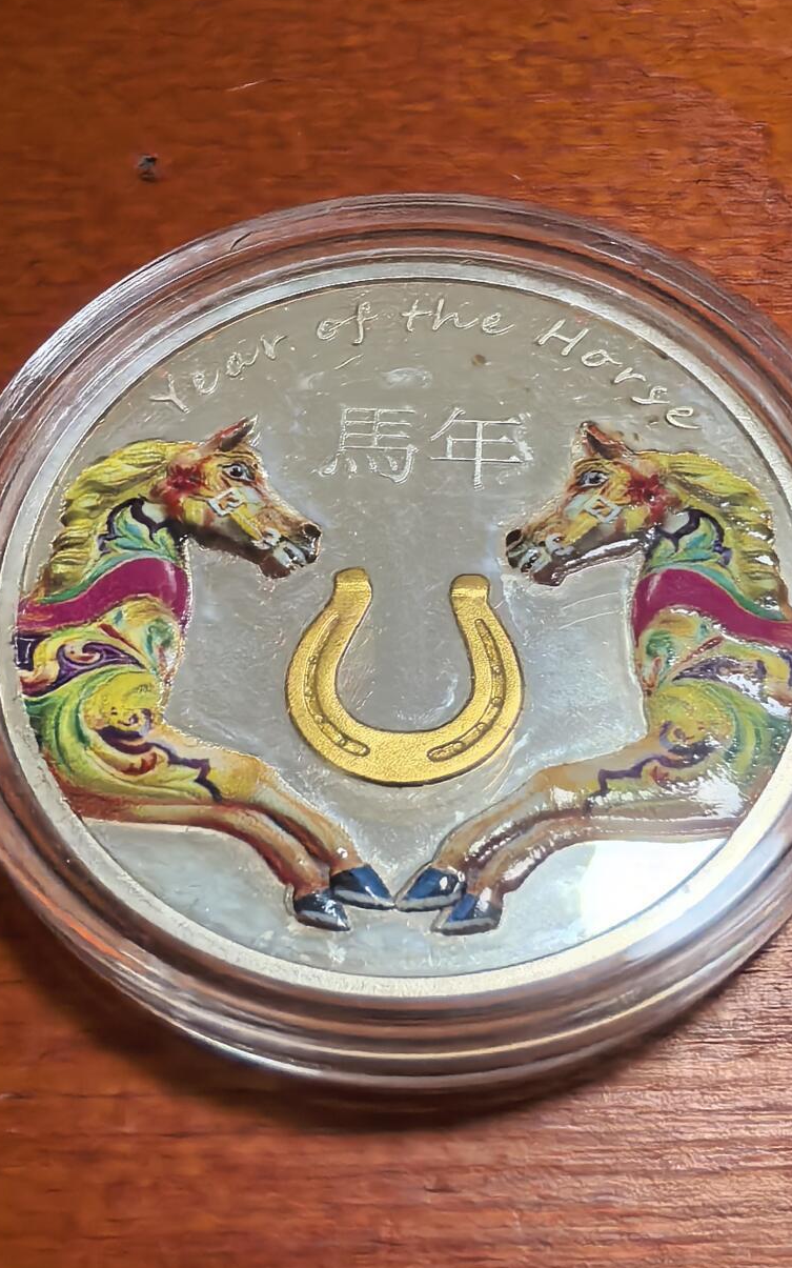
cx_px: 393
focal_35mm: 38
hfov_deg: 33.6
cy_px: 595
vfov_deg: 51.5
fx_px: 1312
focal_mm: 1.68
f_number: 2.2
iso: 250
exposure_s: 1/33.3
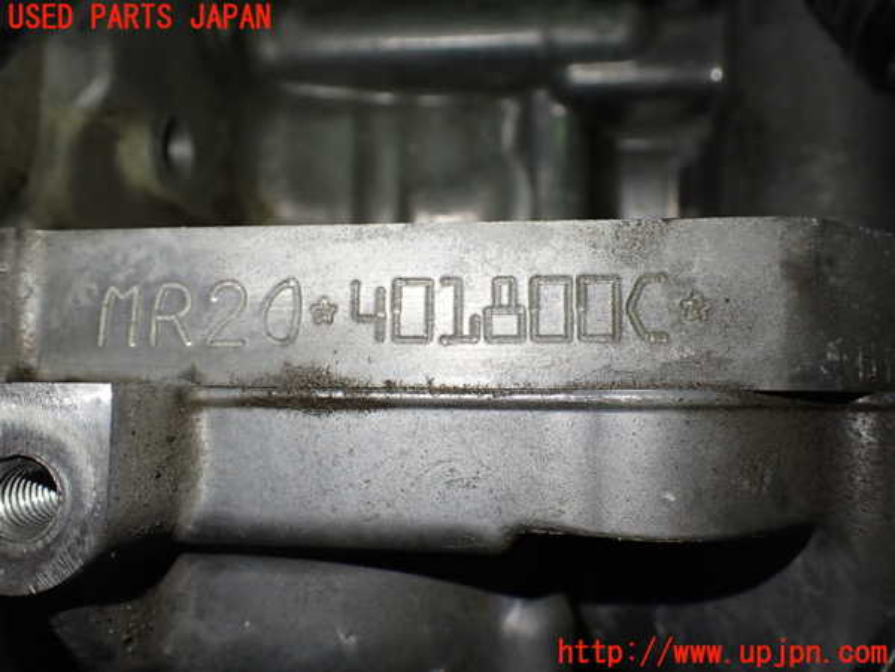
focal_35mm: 30
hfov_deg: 60.0
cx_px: 448
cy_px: 336
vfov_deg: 46.8
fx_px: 776
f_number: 2.3
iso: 250
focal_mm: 5.4
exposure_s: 1/125
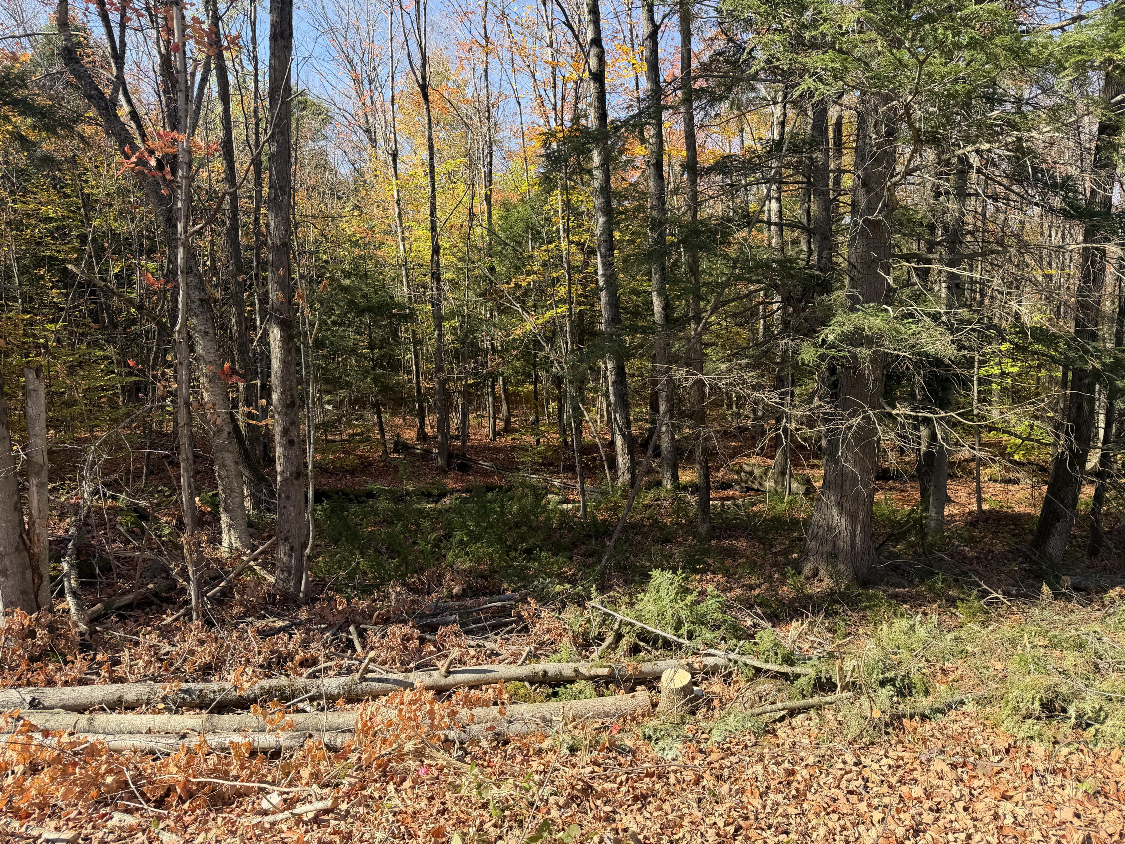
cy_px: 422
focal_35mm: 24
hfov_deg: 71.6
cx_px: 562
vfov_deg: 56.8
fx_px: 780
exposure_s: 1/1032
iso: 80
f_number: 1.78
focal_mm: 6.76
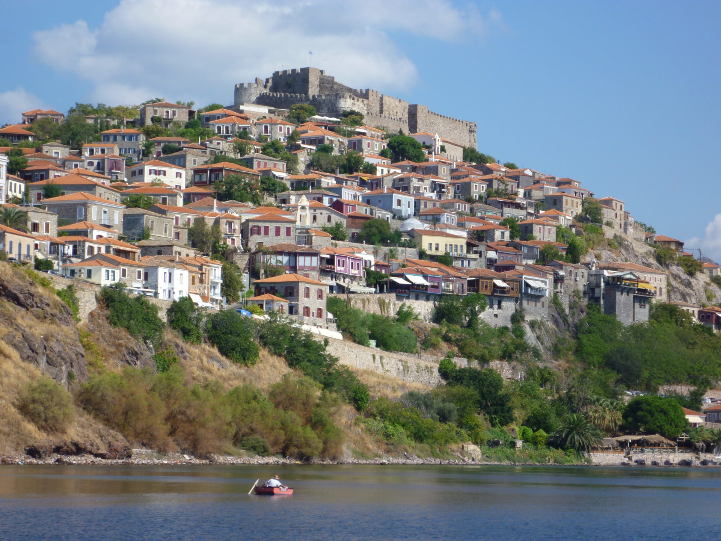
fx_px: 2333
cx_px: 360
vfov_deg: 13.2
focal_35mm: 112
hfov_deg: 17.6
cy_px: 270
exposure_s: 1/250
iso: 80
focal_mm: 19.9
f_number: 5.8
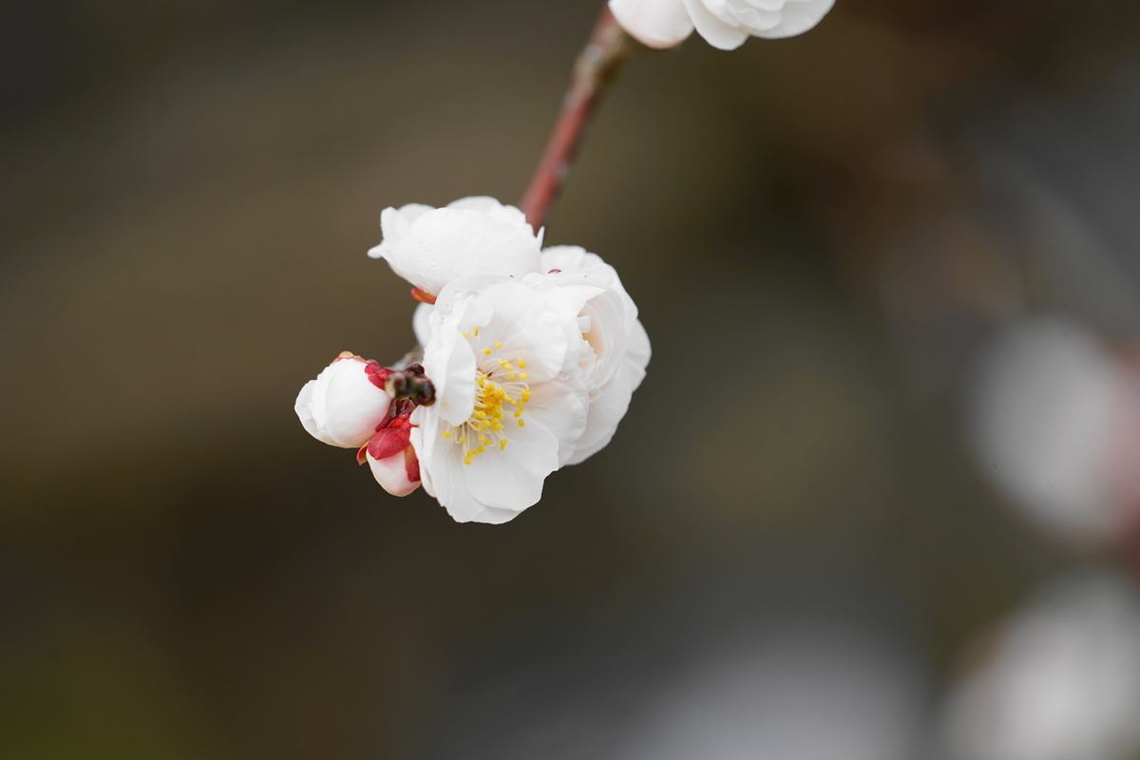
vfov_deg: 4.6
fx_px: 9499
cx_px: 570
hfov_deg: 6.9
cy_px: 380
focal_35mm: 300
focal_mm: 300
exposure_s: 1/320
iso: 125
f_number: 5.6
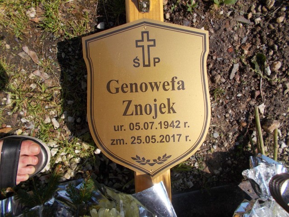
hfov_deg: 67.3
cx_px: 144
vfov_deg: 53.1
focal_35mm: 26
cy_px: 108
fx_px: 217
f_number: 3.2
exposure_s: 1/1250
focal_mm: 4.6
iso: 80
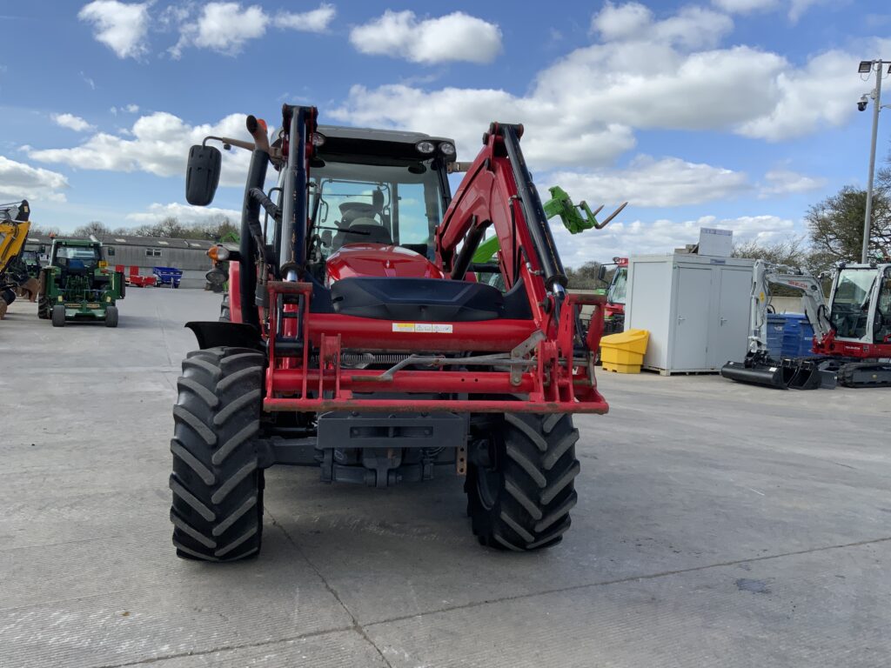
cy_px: 334
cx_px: 446
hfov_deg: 61.7
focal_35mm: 29
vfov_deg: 48.2
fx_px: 746
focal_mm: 3
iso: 16
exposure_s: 1/1451
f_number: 1.8
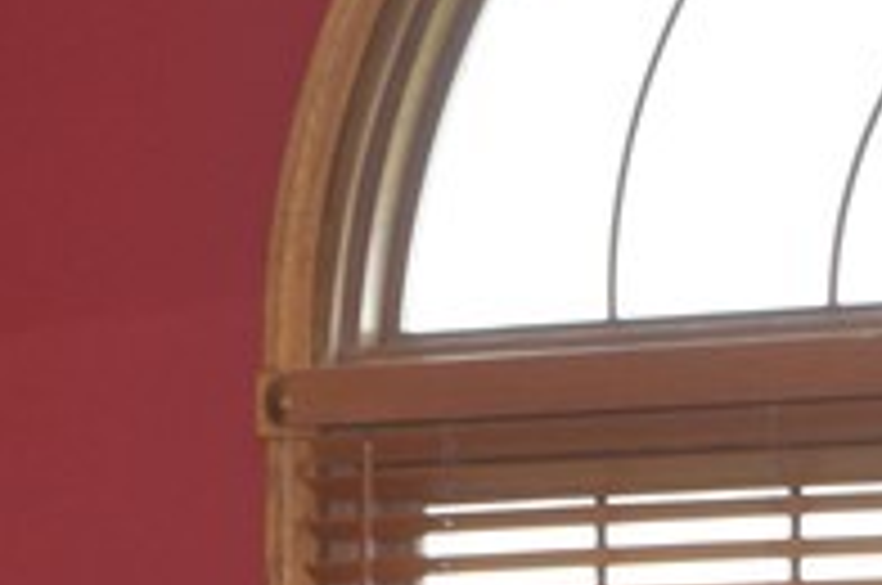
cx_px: -230
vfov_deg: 7.4
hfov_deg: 11.5
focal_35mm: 175
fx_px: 4275
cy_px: 1278
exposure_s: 1/50
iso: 400
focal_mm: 21
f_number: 3.5
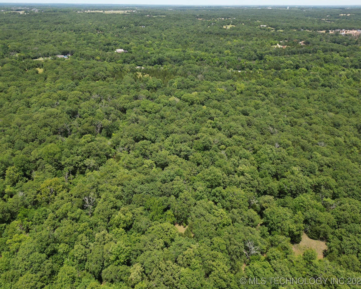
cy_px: 139
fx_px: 278
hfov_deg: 66.0
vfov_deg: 54.9
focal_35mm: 26
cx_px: 168
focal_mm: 6.72
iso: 110
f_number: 1.7
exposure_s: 1/1500
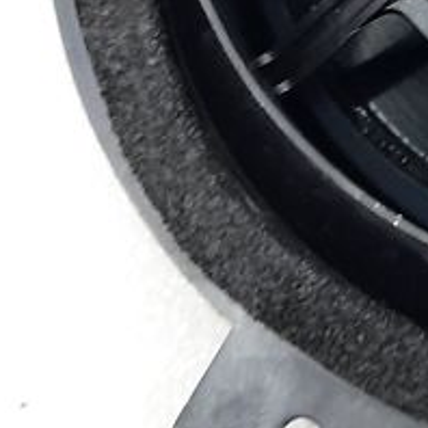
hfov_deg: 12.6
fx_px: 1874
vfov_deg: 12.7
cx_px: 575
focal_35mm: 134
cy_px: -84
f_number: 2
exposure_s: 1/50
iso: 160
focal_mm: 4.6
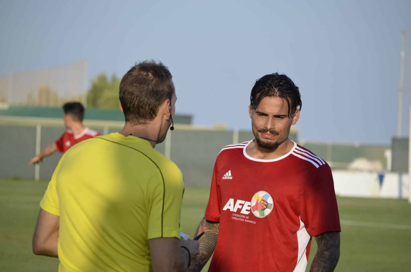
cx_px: 206
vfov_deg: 7.3
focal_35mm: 188
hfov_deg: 11.0
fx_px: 2136
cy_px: 136
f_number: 5.6
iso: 400
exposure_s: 1/1600
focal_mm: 125
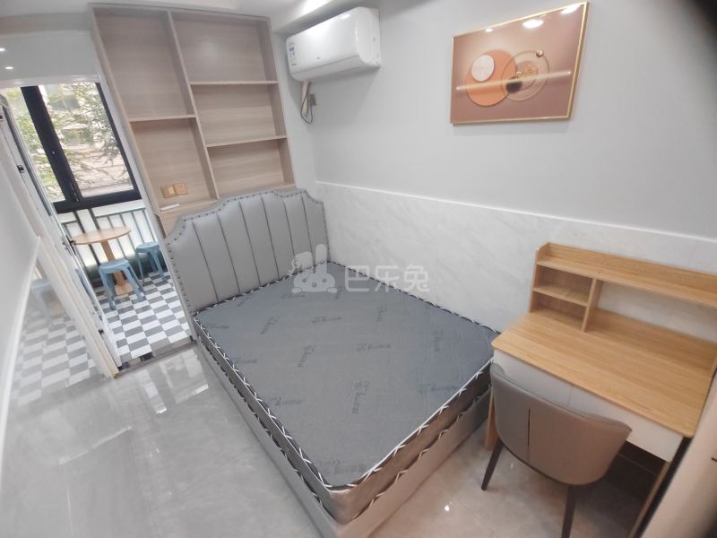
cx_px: 358
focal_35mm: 16
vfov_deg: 78.1
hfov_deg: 94.5
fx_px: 331
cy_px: 269
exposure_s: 1/25
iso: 197
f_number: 2.2
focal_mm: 1.68
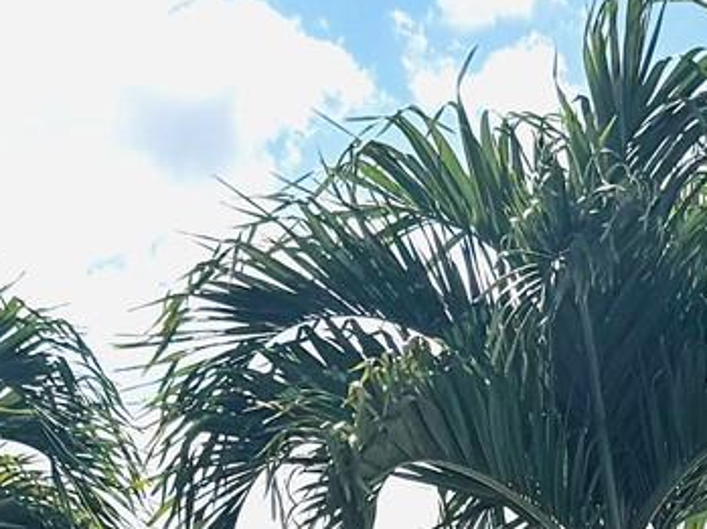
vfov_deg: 9.8
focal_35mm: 141
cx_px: 654
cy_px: 1058
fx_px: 2877
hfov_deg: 13.9
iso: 80
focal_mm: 6.76
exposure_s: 1/12346
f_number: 1.78
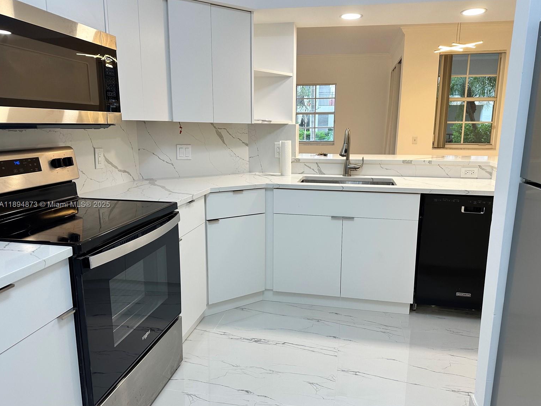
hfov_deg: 69.4
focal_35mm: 25
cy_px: 205
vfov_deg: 54.9
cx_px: 279
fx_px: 391
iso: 125
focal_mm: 6.86
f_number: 1.78
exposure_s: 1/120
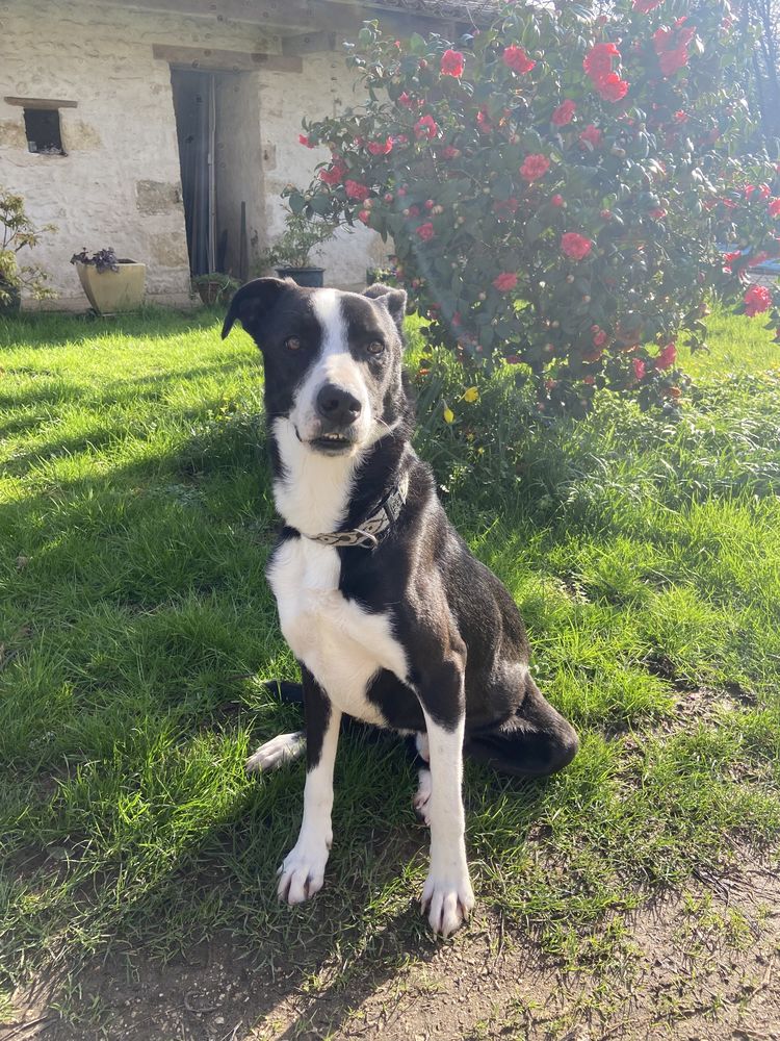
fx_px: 781
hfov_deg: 53.1
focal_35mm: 26
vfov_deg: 67.3
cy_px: 520
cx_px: 390
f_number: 1.8
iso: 32
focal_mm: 4.25
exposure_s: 1/522
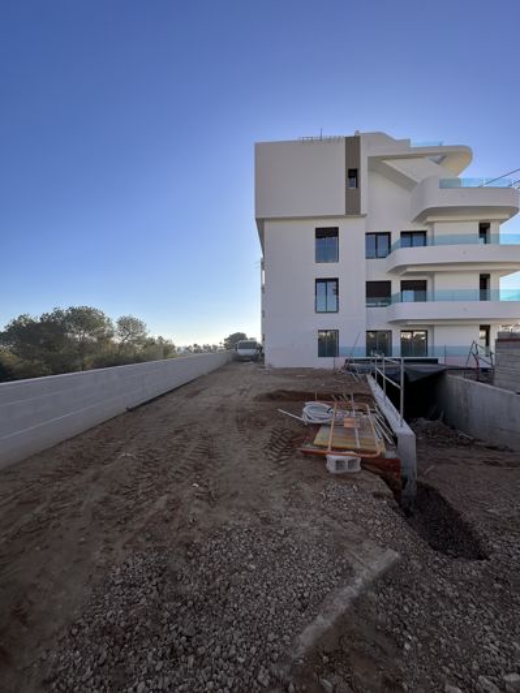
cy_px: 346
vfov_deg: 102.1
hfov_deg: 85.7
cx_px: 260
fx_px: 280
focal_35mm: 14
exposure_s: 1/2174
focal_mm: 2.22
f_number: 2.2
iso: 40
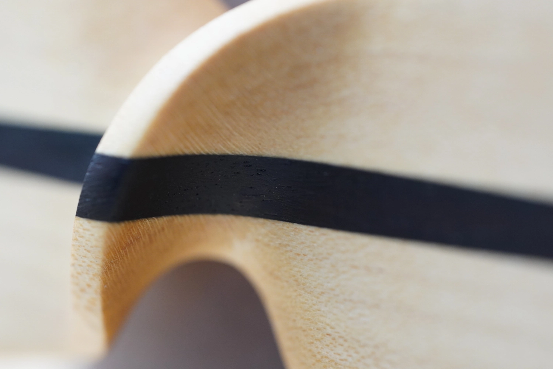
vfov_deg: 10.2
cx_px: 276
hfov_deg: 15.2
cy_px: 184
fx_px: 2075
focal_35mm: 135
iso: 1600
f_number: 3.2
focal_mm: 90
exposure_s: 1/160
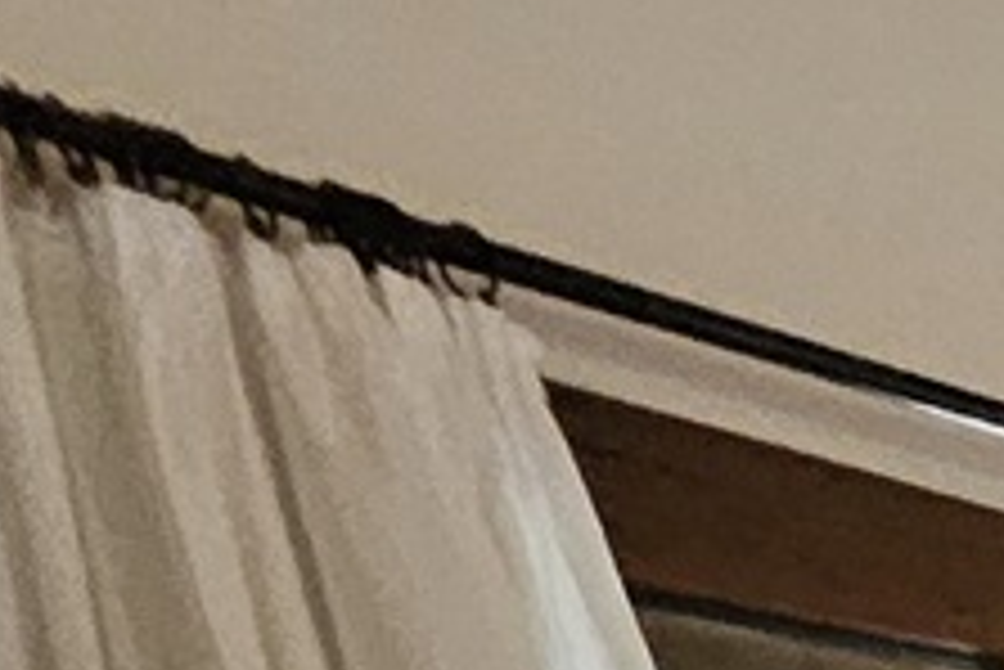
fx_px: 2707
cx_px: 3354
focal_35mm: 97
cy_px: 2536
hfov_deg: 10.1
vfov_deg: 8.6
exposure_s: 1/33
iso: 500
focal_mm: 1.74
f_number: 2.2
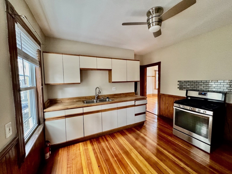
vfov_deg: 85.7
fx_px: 94
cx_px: 116
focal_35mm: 14
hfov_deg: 102.1
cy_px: 87
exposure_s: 1/60
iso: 640
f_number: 2.2
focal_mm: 2.22
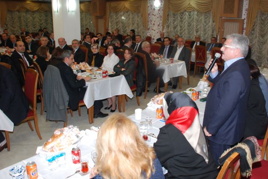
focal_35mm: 27
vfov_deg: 48.0
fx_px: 201
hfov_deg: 67.4
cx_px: 134
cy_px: 90
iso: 1000
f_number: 7.1
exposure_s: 1/60
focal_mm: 18
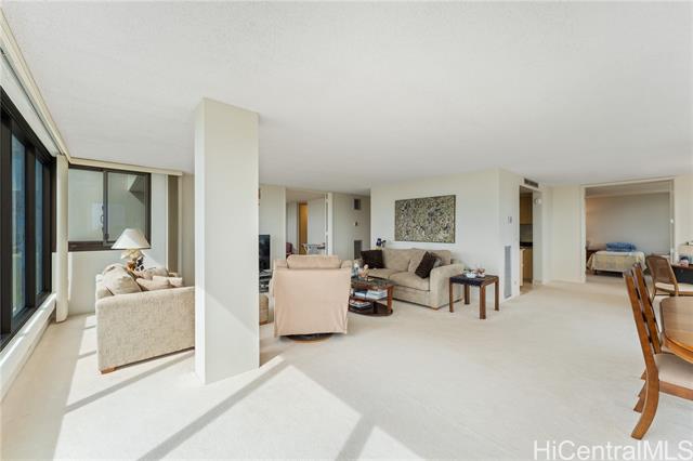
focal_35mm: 14
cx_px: 346
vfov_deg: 81.1
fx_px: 269
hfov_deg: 104.3
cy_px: 230
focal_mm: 14
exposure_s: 1/125
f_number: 9
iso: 400
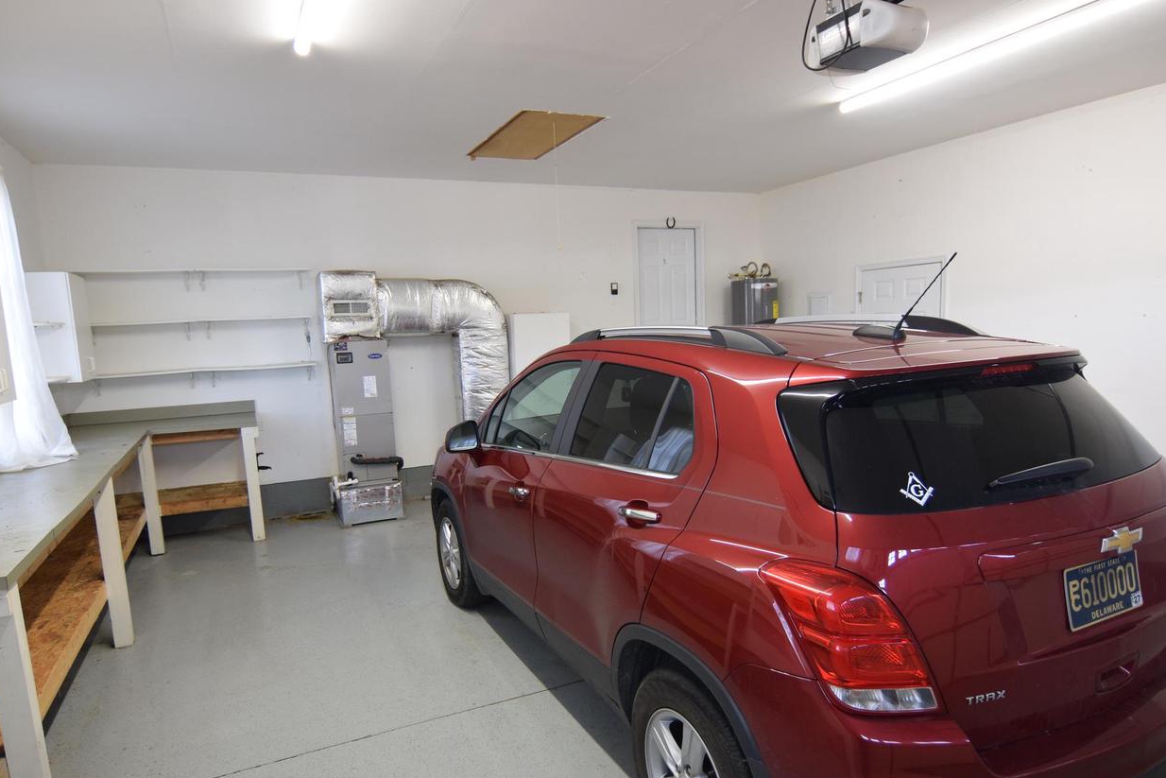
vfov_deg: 59.3
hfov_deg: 81.2
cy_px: 440
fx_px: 680
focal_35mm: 21
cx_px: 579
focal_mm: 12
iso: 500
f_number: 4
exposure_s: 1/60
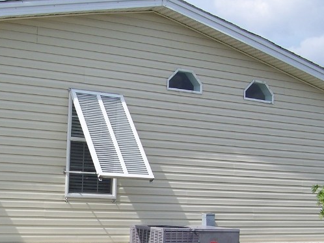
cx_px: 64
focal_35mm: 74
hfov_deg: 25.8
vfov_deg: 19.7
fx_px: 693
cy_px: 195
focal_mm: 5.85
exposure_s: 1/500
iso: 64
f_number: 4
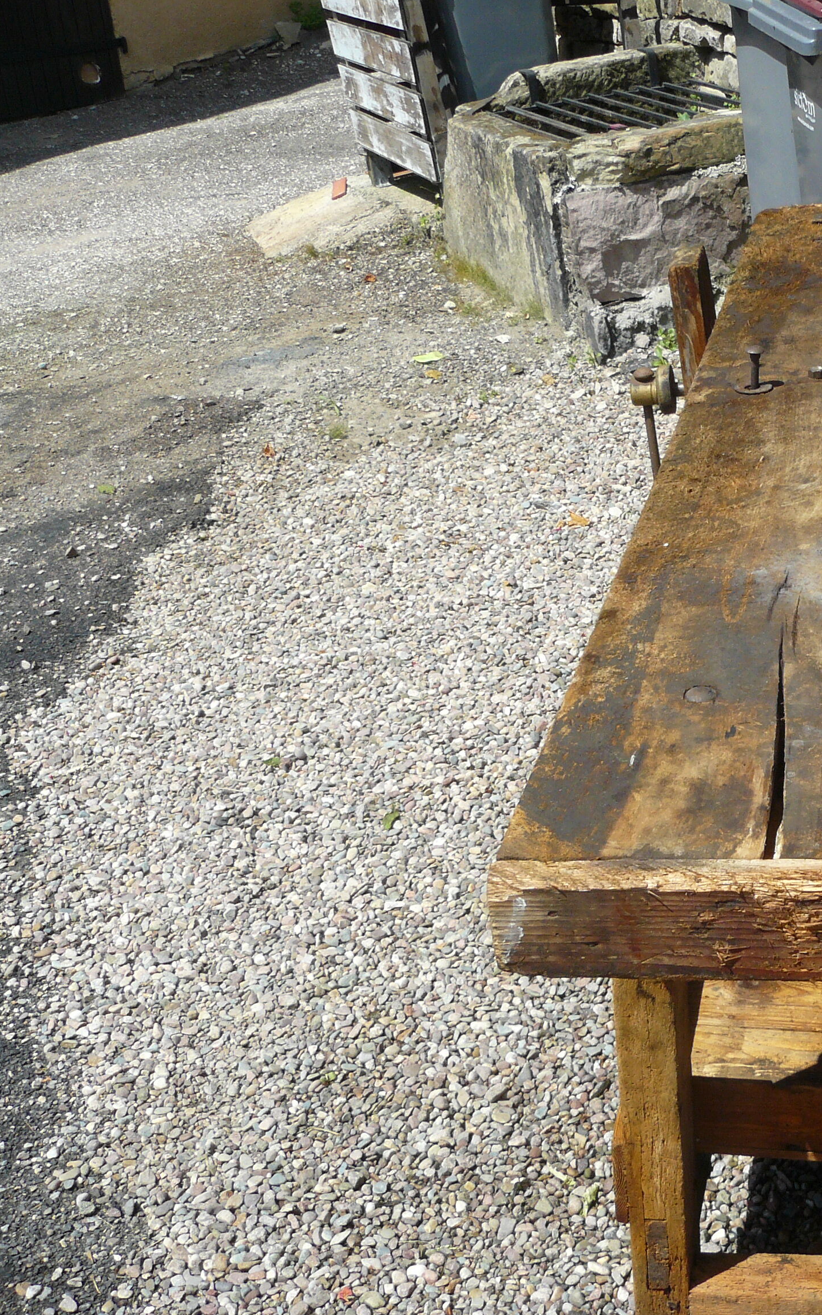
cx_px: 868
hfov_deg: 24.0
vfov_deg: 39.6
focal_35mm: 51
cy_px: 657
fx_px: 1828
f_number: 5.6
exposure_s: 1/320
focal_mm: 6
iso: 100
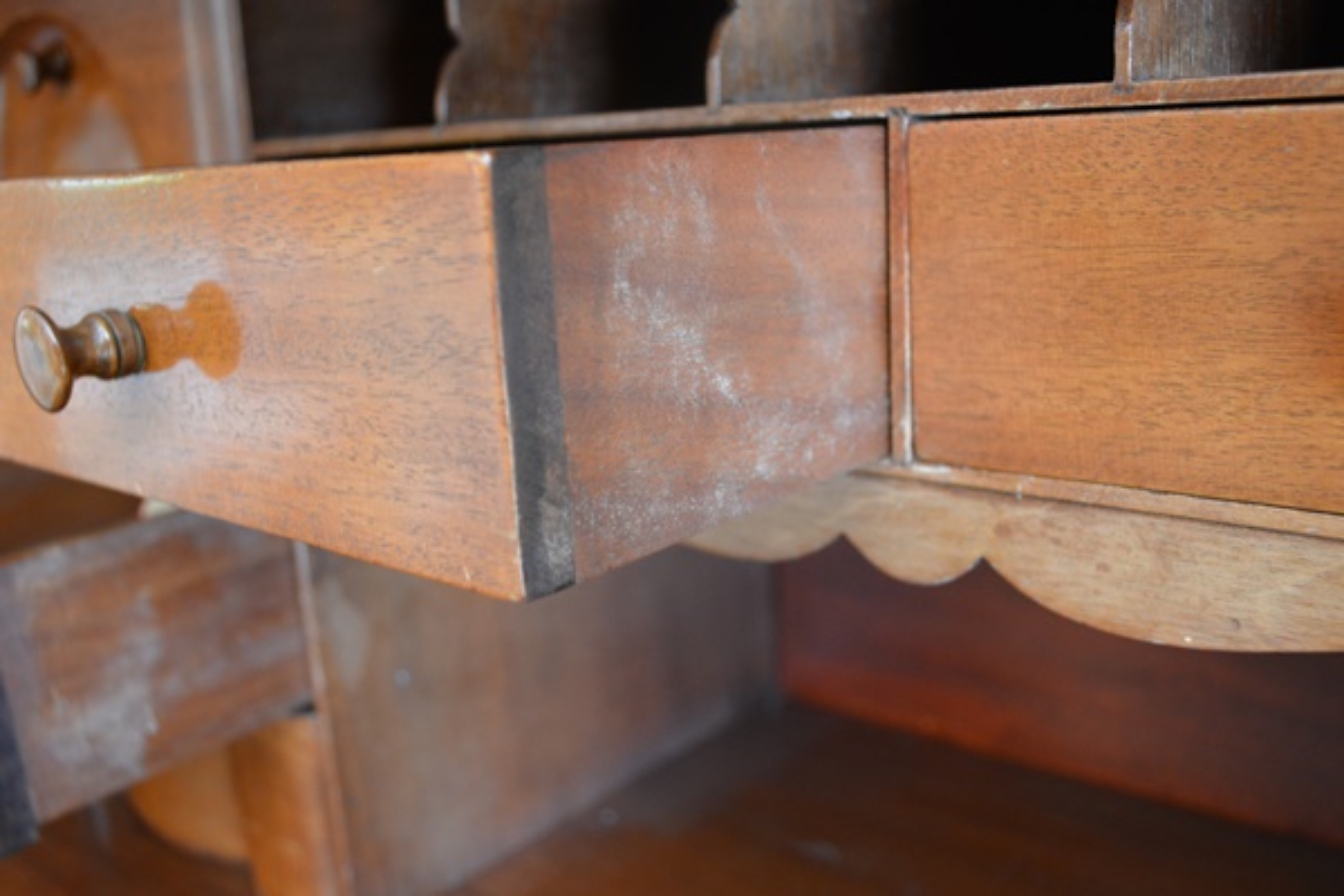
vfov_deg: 43.6
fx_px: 1120
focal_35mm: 30
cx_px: 672
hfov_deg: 61.9
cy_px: 448
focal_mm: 20
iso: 1250
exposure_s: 1/30
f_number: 3.8
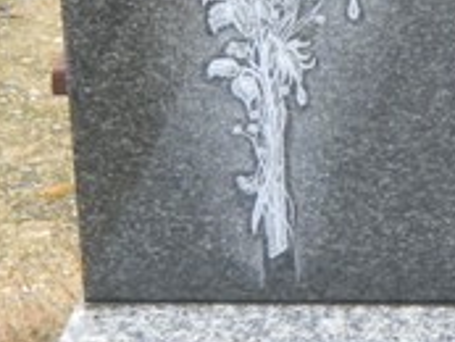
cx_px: 600
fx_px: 2236
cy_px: -76
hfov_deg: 11.3
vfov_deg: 8.6
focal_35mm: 170
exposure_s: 1/94.8
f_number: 4.1
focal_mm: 8.3
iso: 80
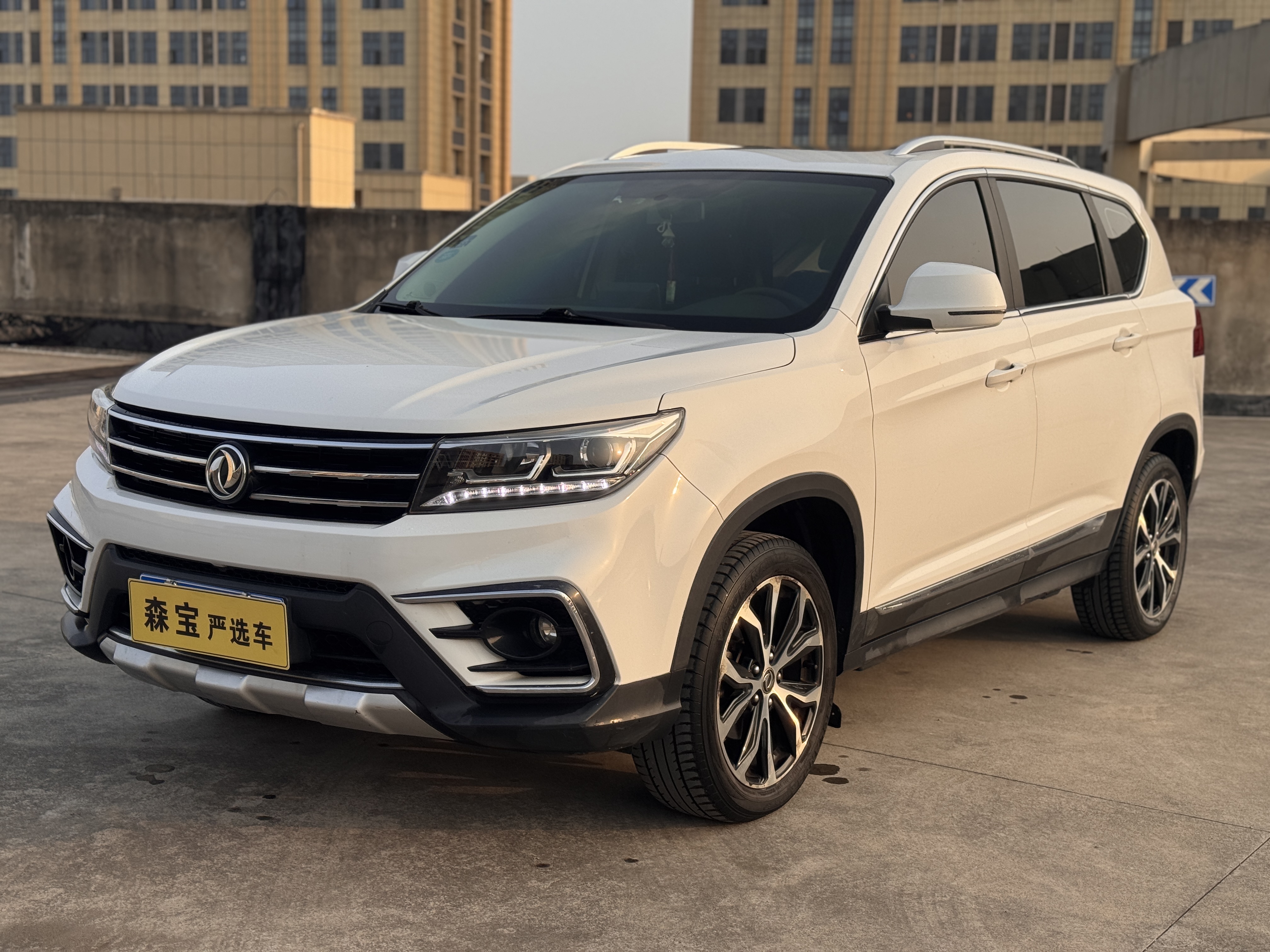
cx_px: 635
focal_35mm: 48
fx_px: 1761
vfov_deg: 30.3
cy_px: 476
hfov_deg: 39.7
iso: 64
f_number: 1.78
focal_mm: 6.76
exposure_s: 1/2611
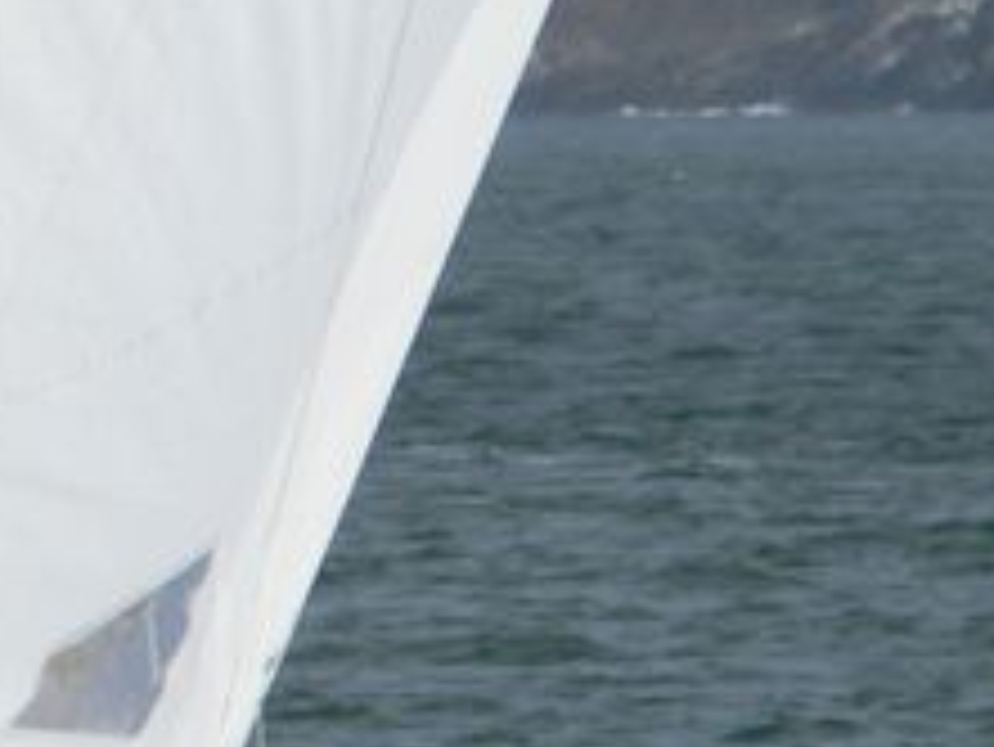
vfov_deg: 1.0
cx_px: -751
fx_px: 44906
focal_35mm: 1563
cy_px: 963
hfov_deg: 1.3
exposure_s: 1/640
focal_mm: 72
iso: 80
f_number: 5.6
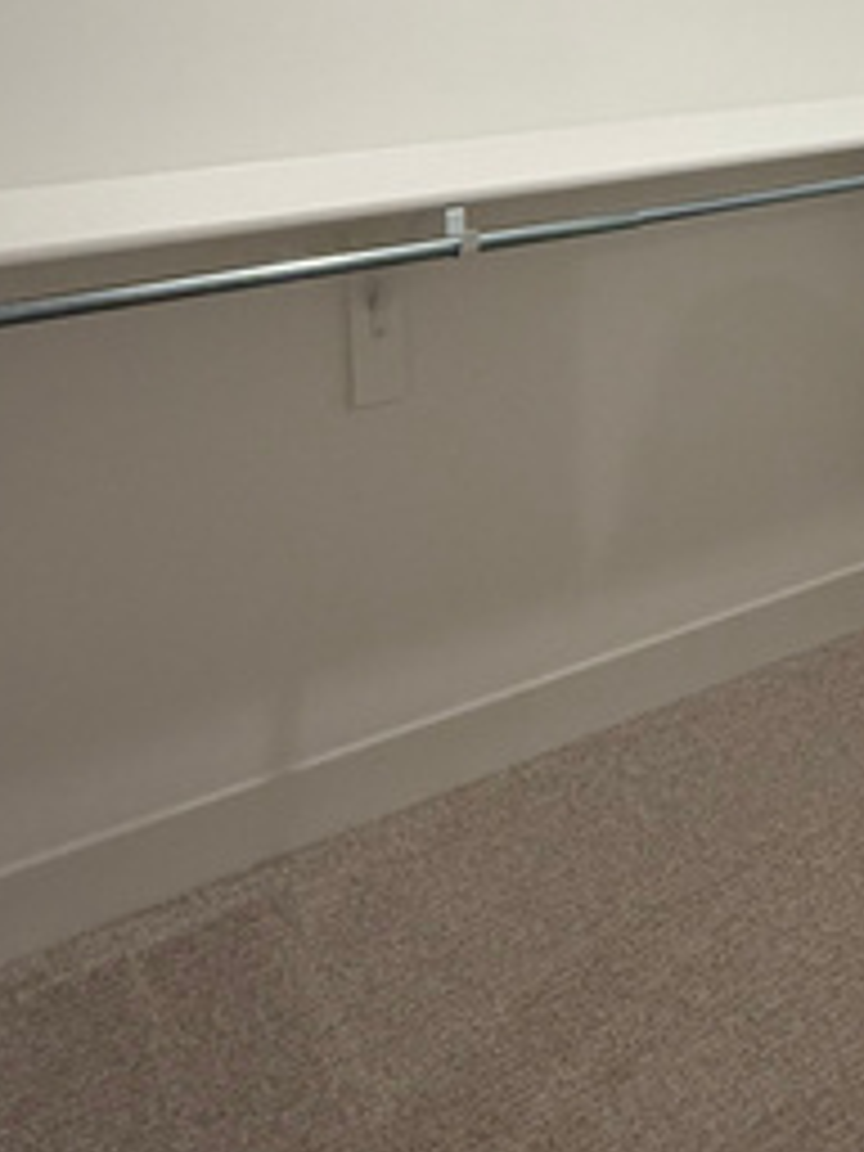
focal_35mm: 42
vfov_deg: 41.5
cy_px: 130
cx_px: 644
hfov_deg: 33.7
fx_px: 1398
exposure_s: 1/60
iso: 200
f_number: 2.2
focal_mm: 2.22
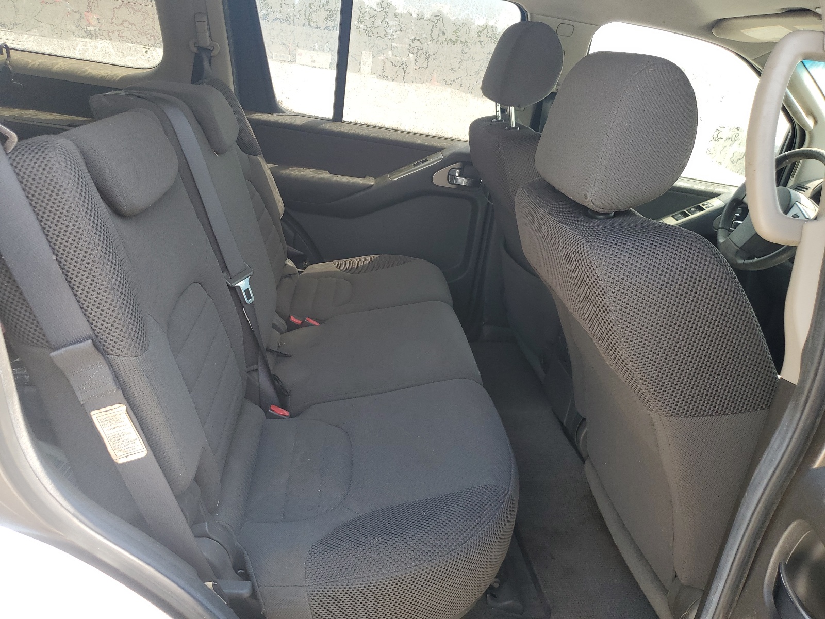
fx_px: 620
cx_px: 412
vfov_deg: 53.1
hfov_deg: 67.3
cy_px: 310
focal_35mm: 26
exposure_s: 1/270
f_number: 1.5
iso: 50
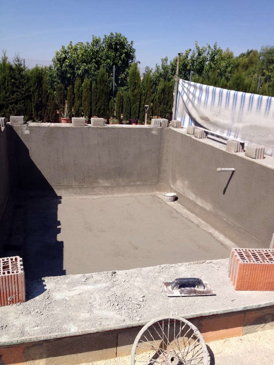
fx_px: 369
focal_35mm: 35
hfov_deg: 40.7
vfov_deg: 52.6
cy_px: 182
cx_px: 137
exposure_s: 1/2123
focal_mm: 4.28
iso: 64
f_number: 2.4
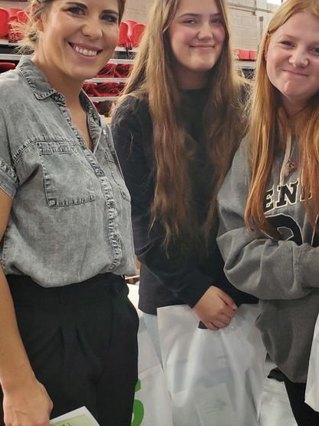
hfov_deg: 30.0
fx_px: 590
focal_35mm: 48
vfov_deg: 39.6
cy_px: 233
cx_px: 214
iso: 200
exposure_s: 1/100
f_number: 2.4
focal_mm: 4.3
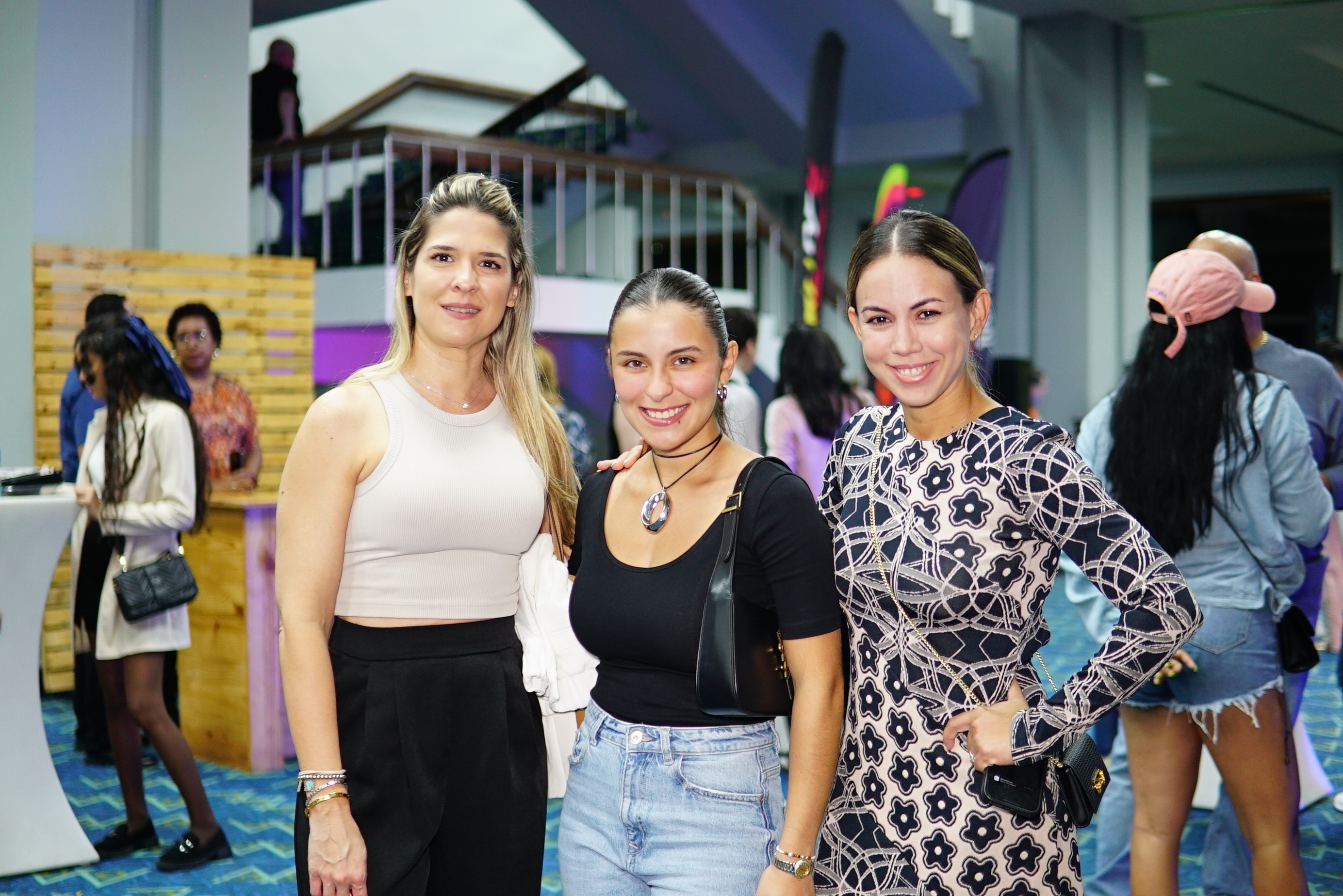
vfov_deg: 29.9
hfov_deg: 43.6
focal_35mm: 45
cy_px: 448
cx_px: 672
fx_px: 1679
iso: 500
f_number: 1.6
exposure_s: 1/100
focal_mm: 30
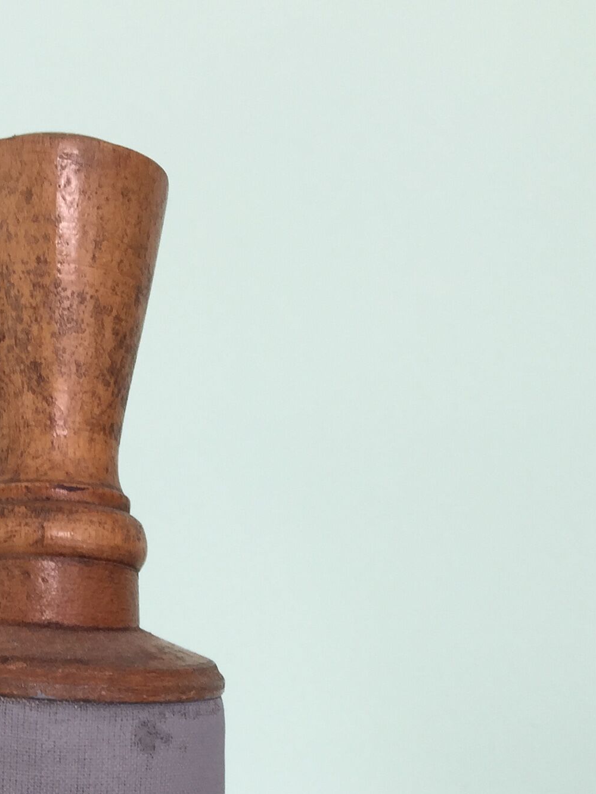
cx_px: 126
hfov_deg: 20.5
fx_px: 1630
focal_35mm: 71
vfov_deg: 25.4
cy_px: 877
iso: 32
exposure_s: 1/50
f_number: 2.2
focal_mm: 4.15
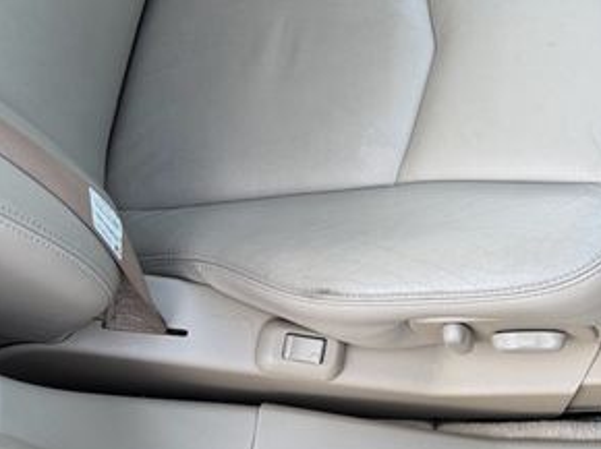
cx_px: 493
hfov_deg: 34.9
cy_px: 116
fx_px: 919
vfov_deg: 27.1
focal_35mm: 53
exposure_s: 1/129
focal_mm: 6.76
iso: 80
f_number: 1.78
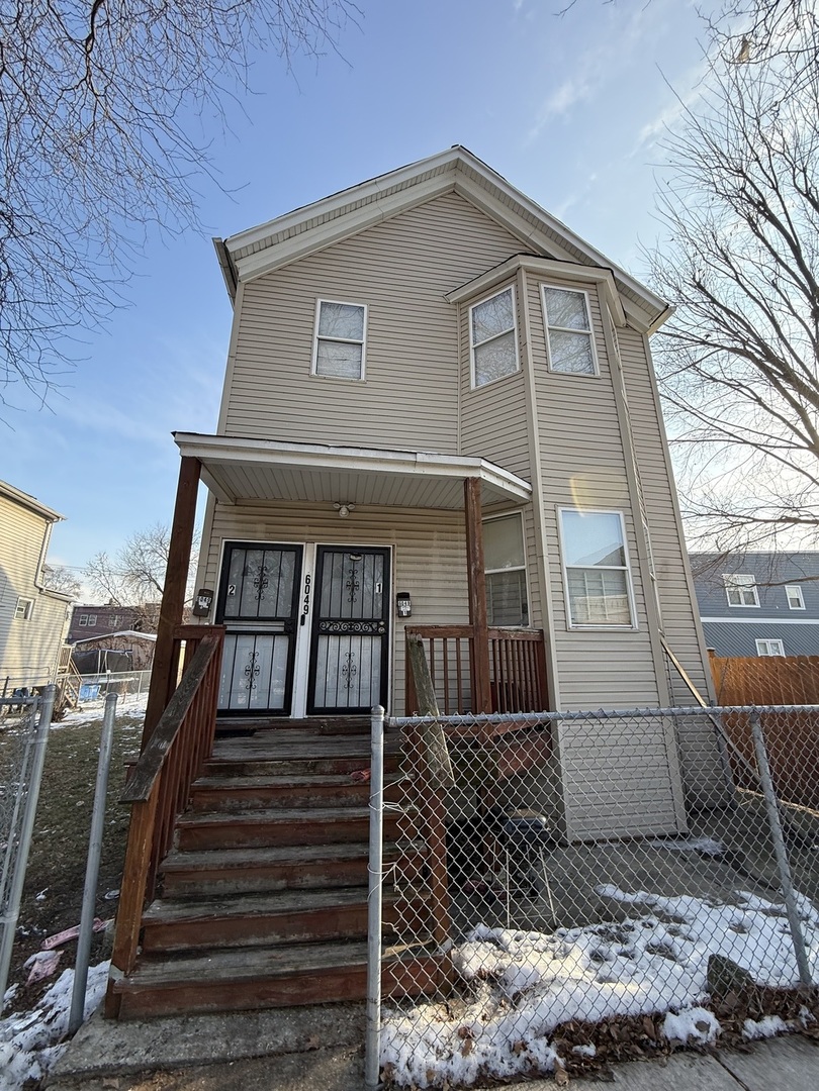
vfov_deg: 102.1
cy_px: 546
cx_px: 410
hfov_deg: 85.7
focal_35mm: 14
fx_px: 442
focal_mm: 2.22
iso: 64
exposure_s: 1/310
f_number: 2.2
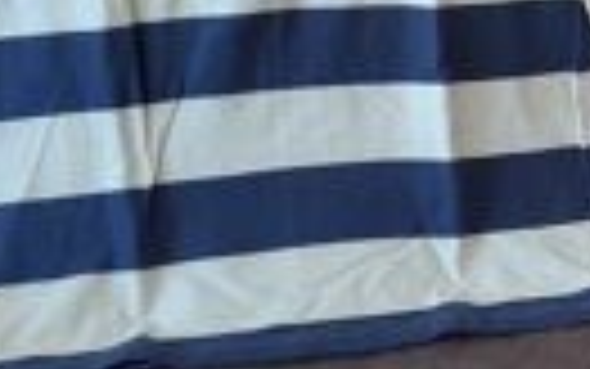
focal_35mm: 101
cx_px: 617
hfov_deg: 19.8
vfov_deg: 12.8
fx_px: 1625
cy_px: 0
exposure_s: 1/50
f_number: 1.7
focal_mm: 3.93
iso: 50
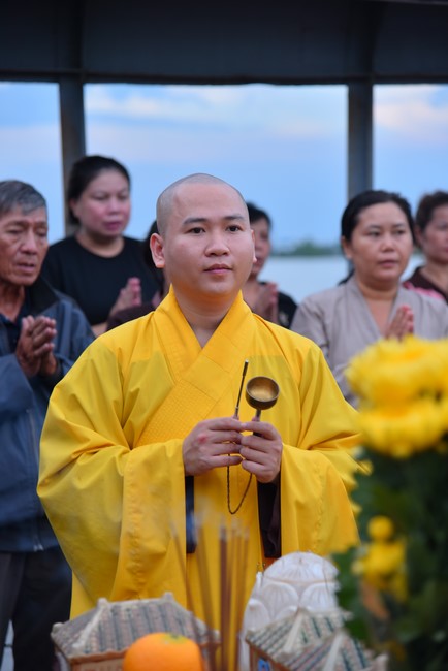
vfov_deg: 21.4
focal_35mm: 95
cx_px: 224
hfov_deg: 14.4
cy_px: 336
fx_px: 1771
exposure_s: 1/160
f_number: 4.5
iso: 160
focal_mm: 95
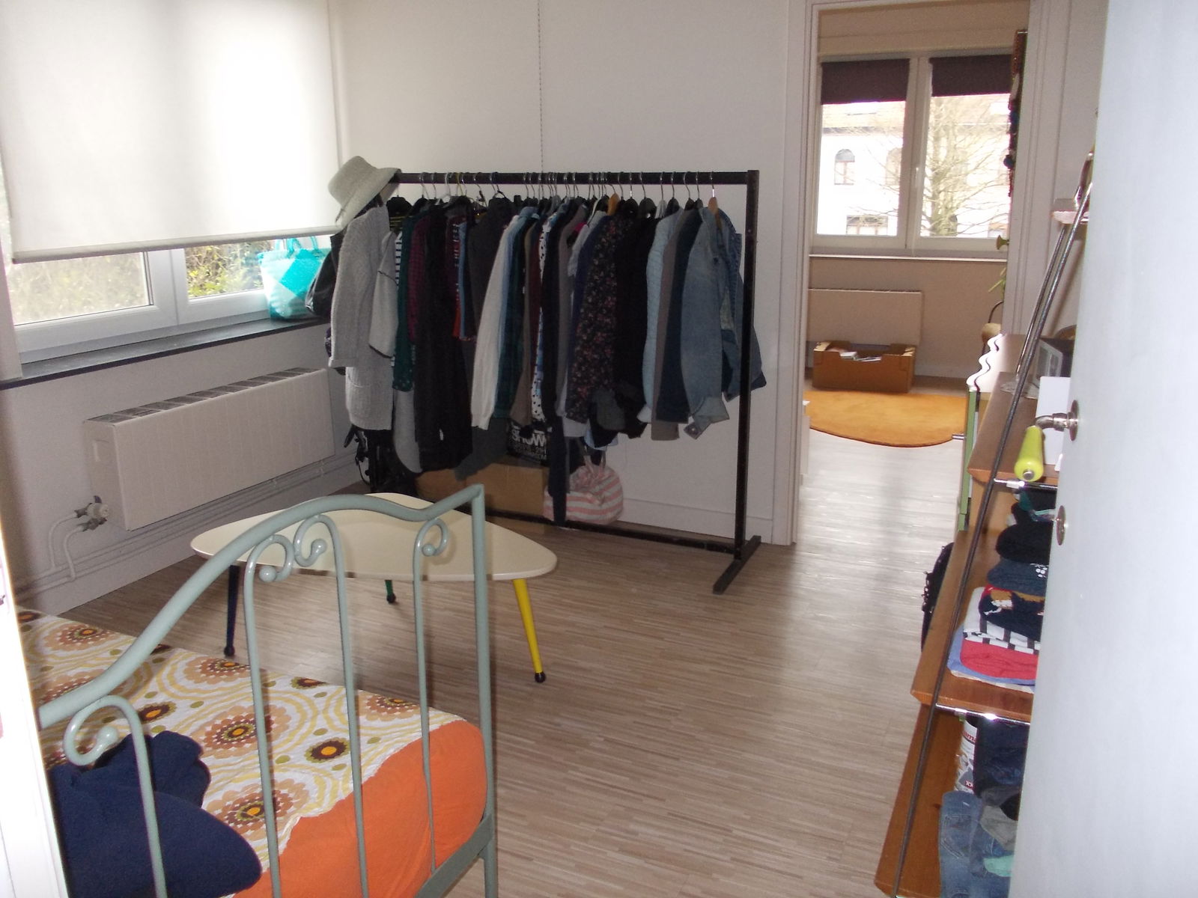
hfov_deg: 63.4
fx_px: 969
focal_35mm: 28
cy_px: 449
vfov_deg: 49.7
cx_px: 599
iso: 200
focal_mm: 4
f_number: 2.7
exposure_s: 1/25
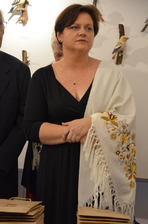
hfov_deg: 13.0
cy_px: 112
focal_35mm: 105
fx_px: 651
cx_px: 74
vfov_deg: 19.5
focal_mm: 70
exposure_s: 1/80
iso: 1600
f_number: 4
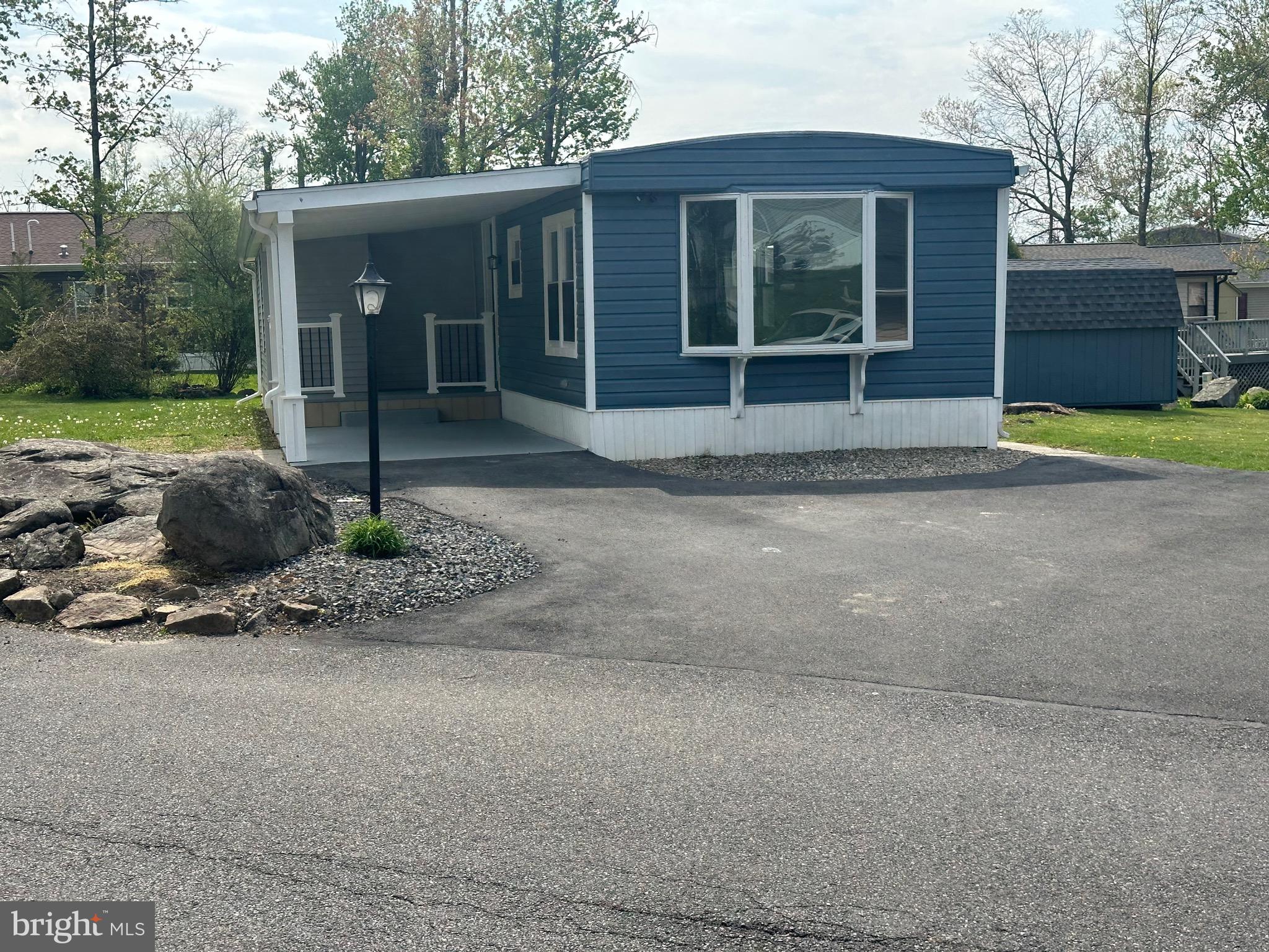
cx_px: 634
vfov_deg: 30.3
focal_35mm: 48
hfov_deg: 39.7
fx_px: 1760
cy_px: 476
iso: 64
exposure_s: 1/3597
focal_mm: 6.86
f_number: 1.78
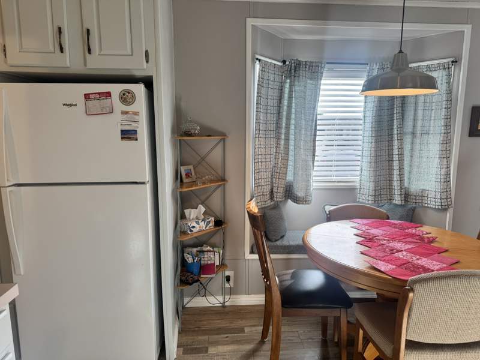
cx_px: 240
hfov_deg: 71.6
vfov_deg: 56.8
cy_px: 180
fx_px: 333
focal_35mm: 24
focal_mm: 6.76
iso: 80
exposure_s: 1/207
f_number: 1.78
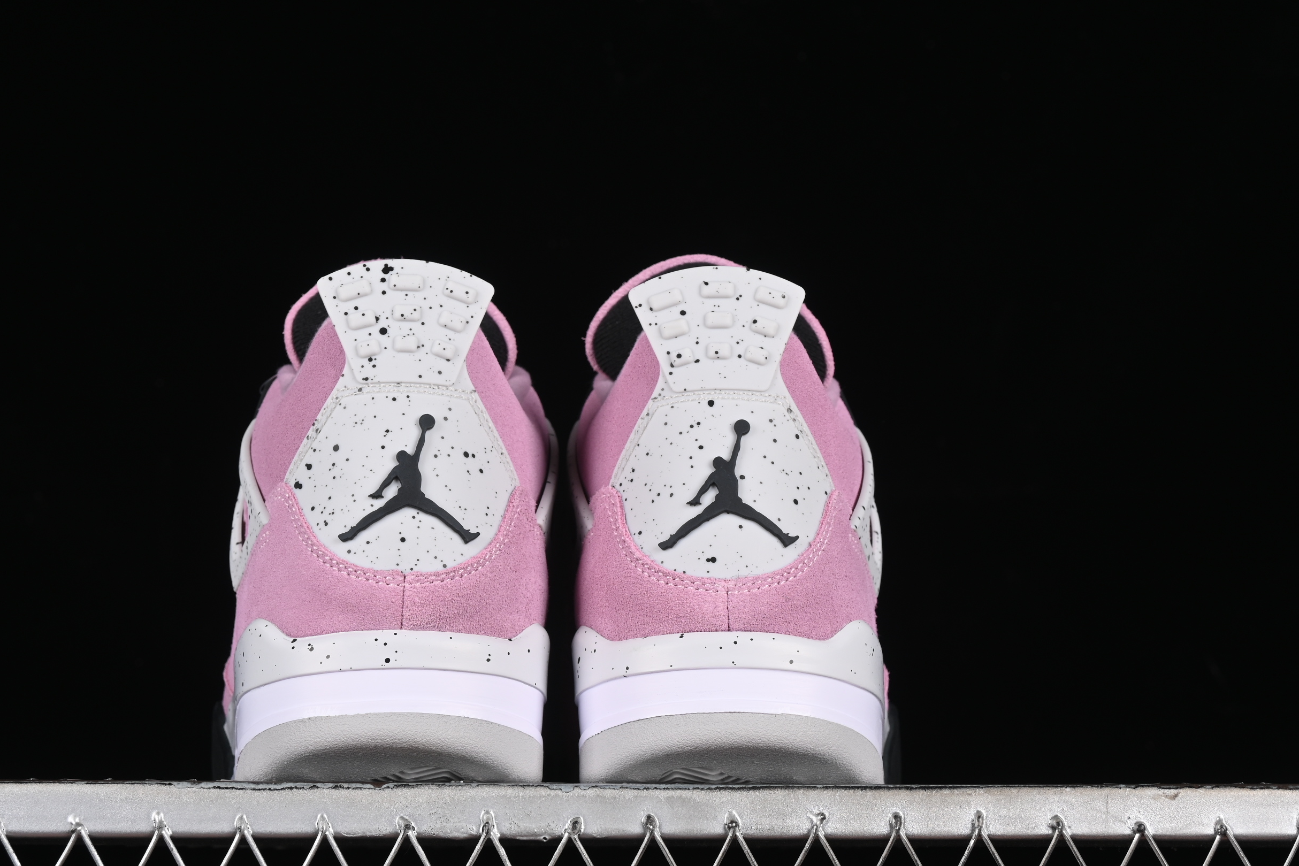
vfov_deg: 15.9
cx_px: 572
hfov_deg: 23.6
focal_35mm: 86
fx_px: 3103
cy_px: 473
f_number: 8
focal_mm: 50
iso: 160
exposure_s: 1/80
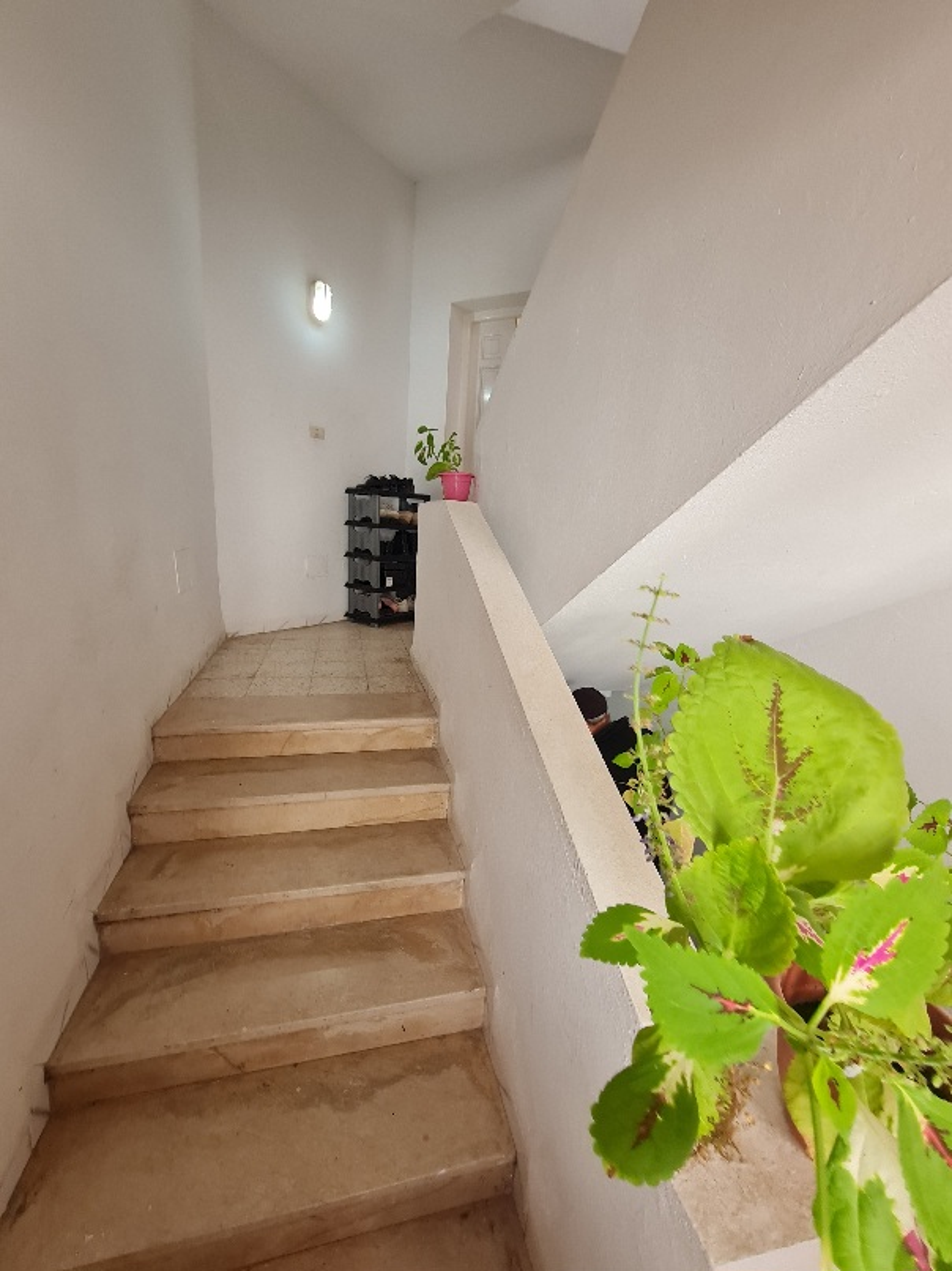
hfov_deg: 89.9
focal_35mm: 13
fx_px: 477
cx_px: 476
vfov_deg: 106.2
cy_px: 636
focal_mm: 2.2
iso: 100
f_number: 2.2
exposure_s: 1/50
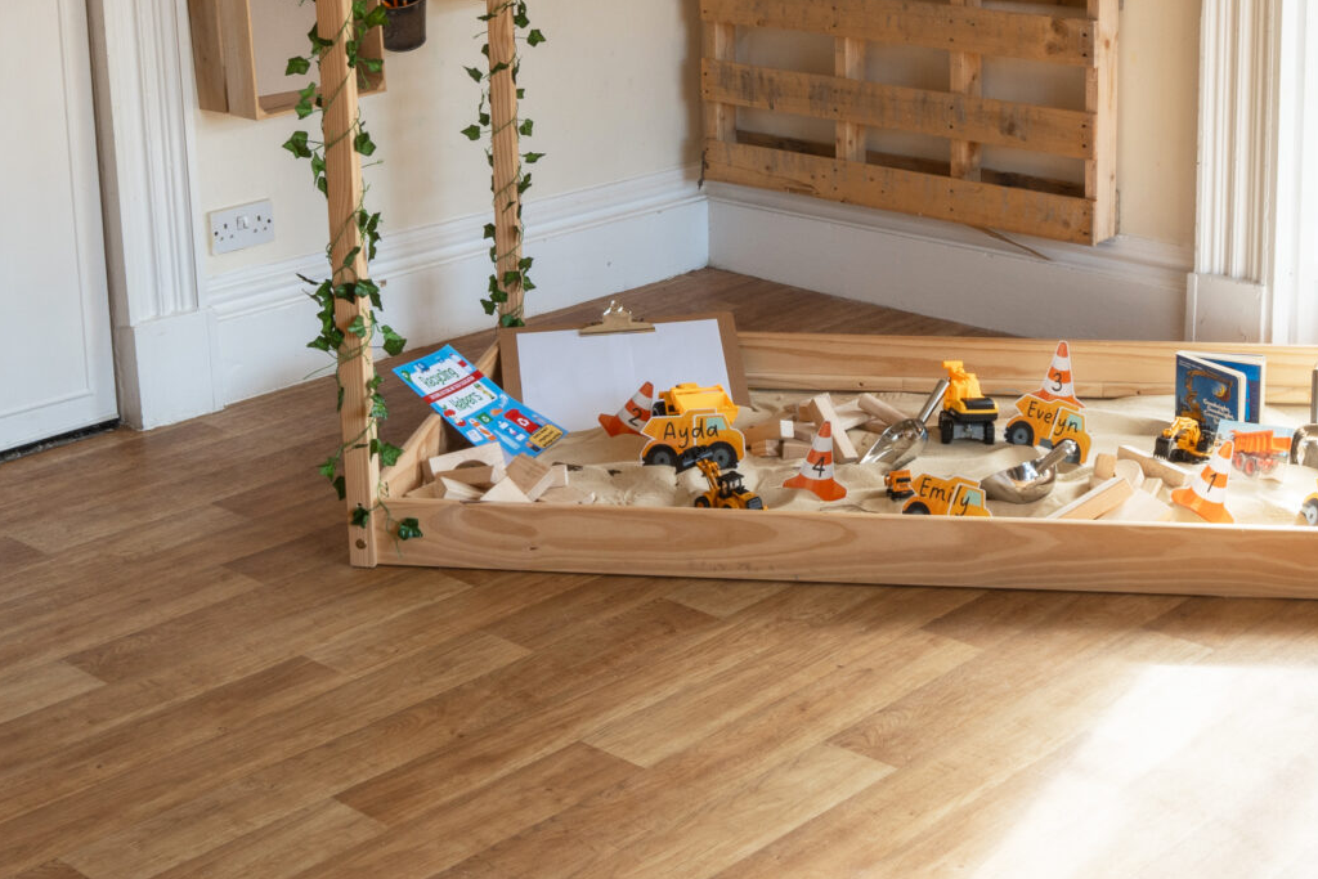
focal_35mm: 60
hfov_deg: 33.1
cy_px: 116
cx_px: 892
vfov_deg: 22.2
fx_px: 2197
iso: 200
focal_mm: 24
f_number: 18
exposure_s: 1/4
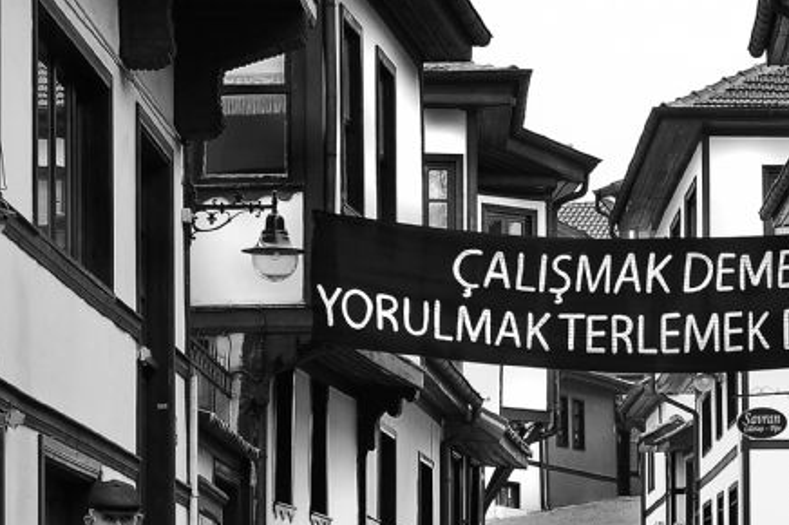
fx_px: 2697
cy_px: 509
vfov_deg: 11.0
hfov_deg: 16.6
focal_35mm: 123
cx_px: 442
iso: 200
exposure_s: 1/125
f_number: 5.6
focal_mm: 35
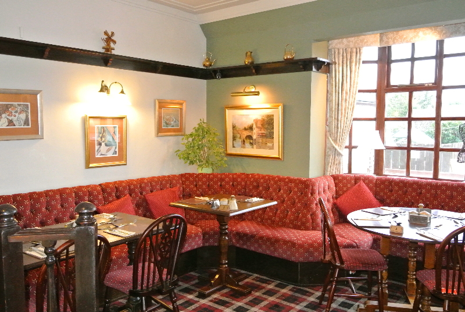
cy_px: 156
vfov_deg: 42.5
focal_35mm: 31
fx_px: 401
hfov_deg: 60.2
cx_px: 232
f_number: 5.3
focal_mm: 11.5
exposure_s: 1/40
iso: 3200
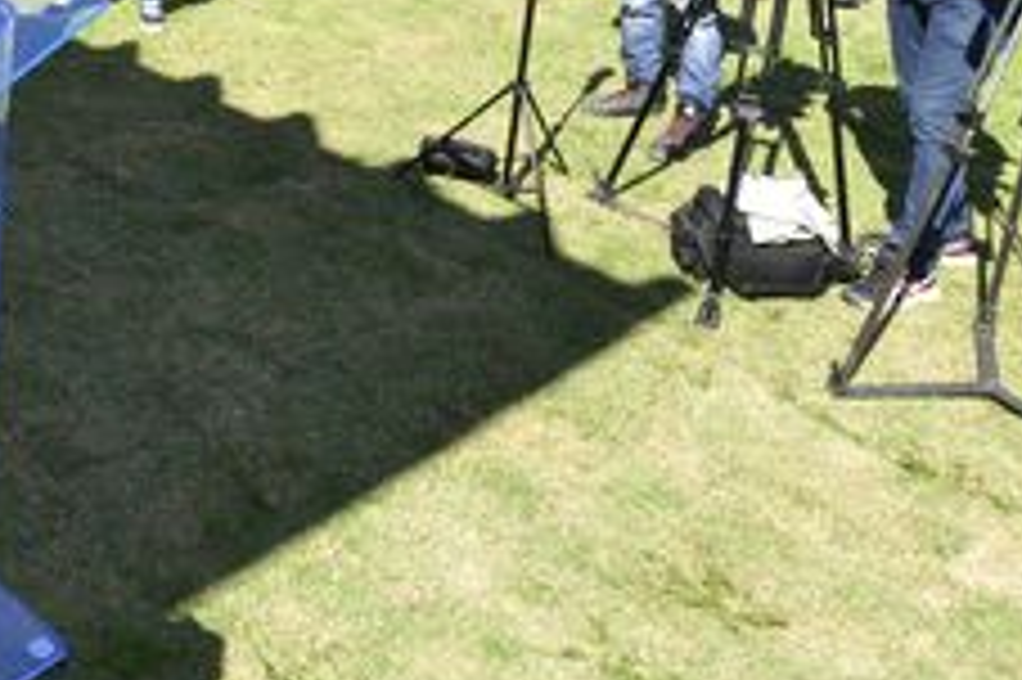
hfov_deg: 38.0
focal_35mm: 45
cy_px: -171
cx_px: -36
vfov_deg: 26.1
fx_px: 1277
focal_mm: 17
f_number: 8
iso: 400
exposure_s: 1/500
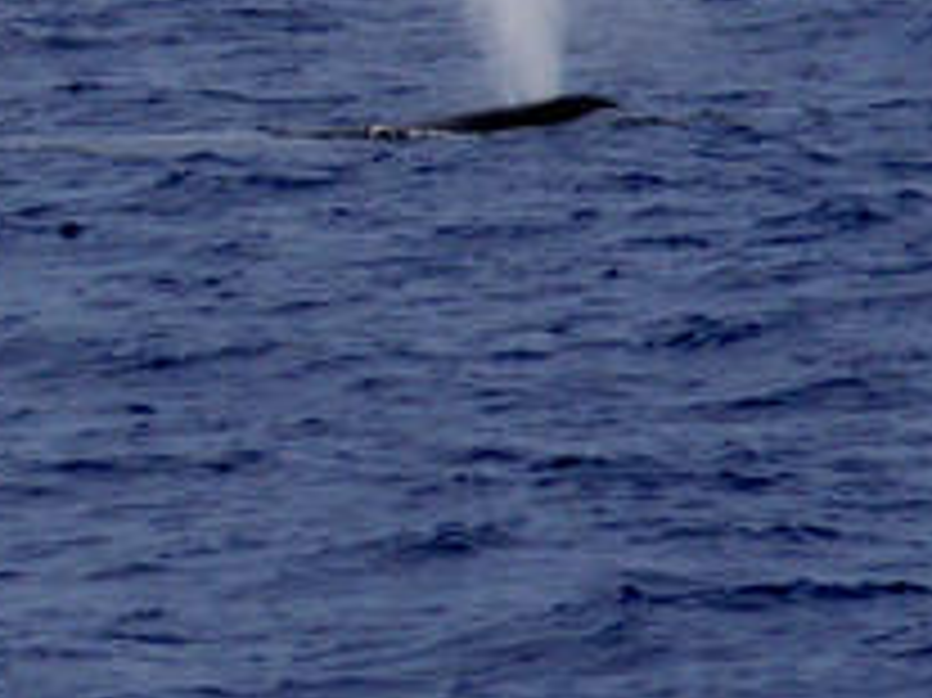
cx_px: 329
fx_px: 15634
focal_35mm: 581
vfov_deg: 2.6
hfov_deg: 3.4
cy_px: 45
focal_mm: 150
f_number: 9
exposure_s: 1/1300
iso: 200
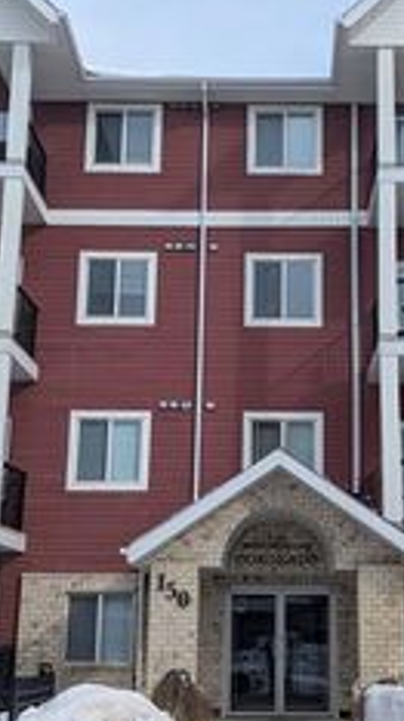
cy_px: 360
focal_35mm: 56
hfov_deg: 21.3
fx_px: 1070
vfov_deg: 37.3
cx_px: 274
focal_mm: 6.81
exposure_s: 1/2309
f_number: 1.85
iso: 43
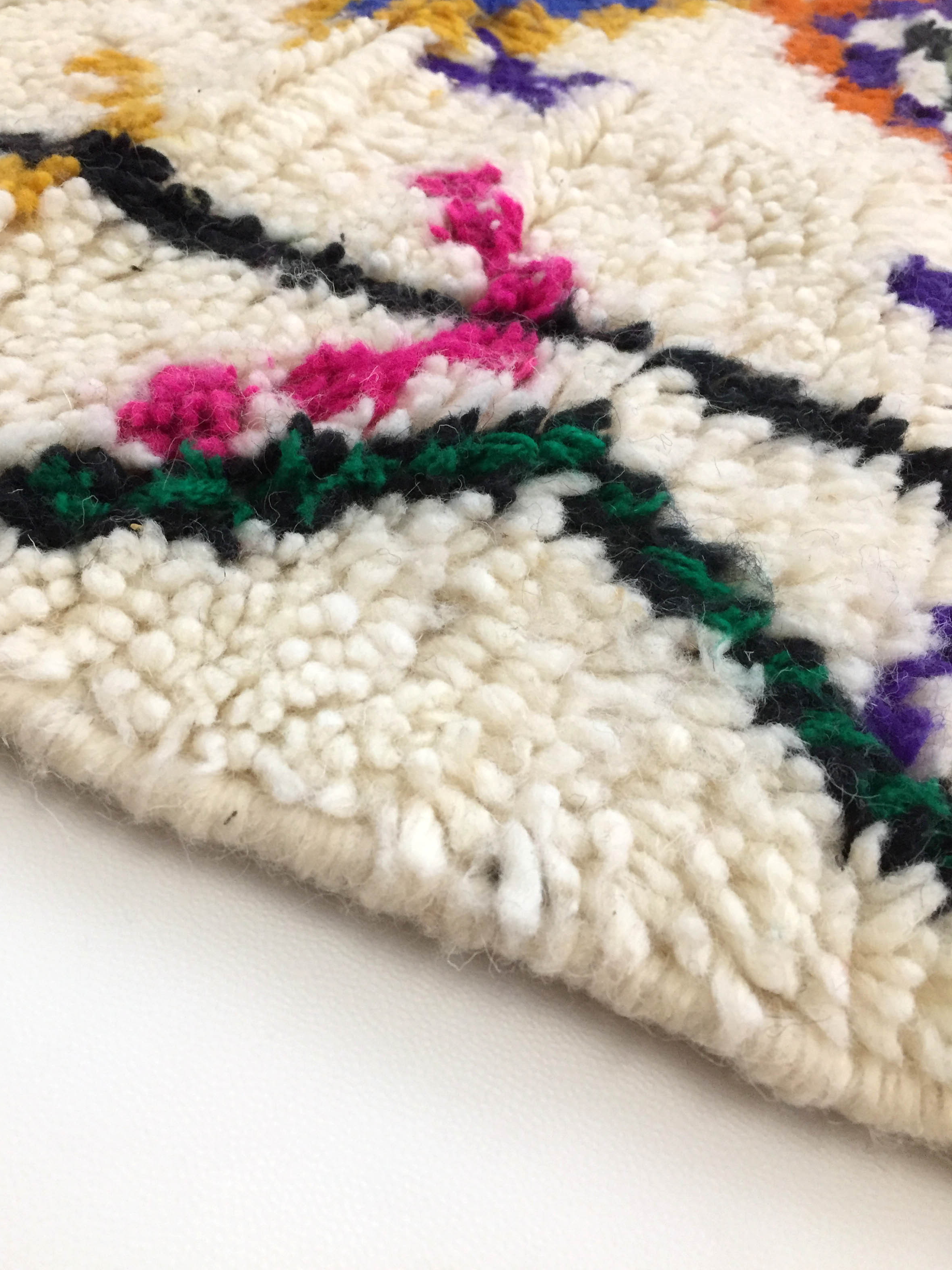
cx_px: 461
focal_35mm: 30
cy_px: 620
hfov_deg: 46.8
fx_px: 1100
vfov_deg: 60.0
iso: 200
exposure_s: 1/33
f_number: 2.2
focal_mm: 4.15
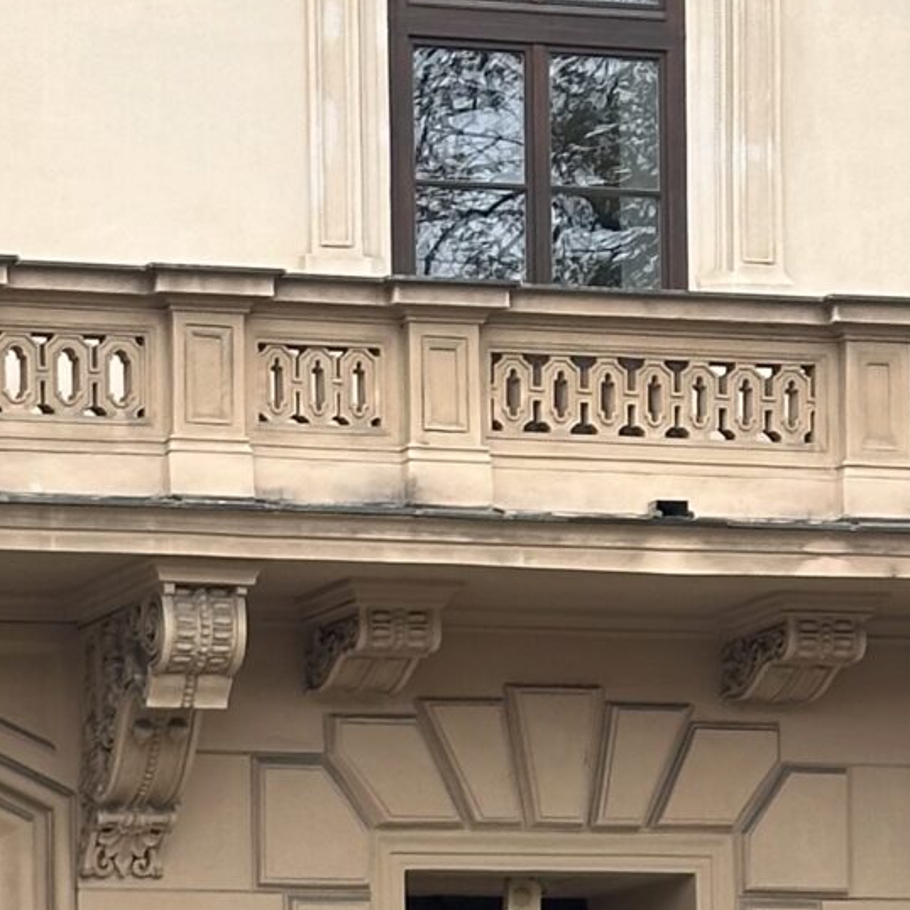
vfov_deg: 8.5
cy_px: 1309
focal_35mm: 202
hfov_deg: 8.6
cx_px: -3
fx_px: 6008
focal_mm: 6.86
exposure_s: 1/373
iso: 64
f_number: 1.78
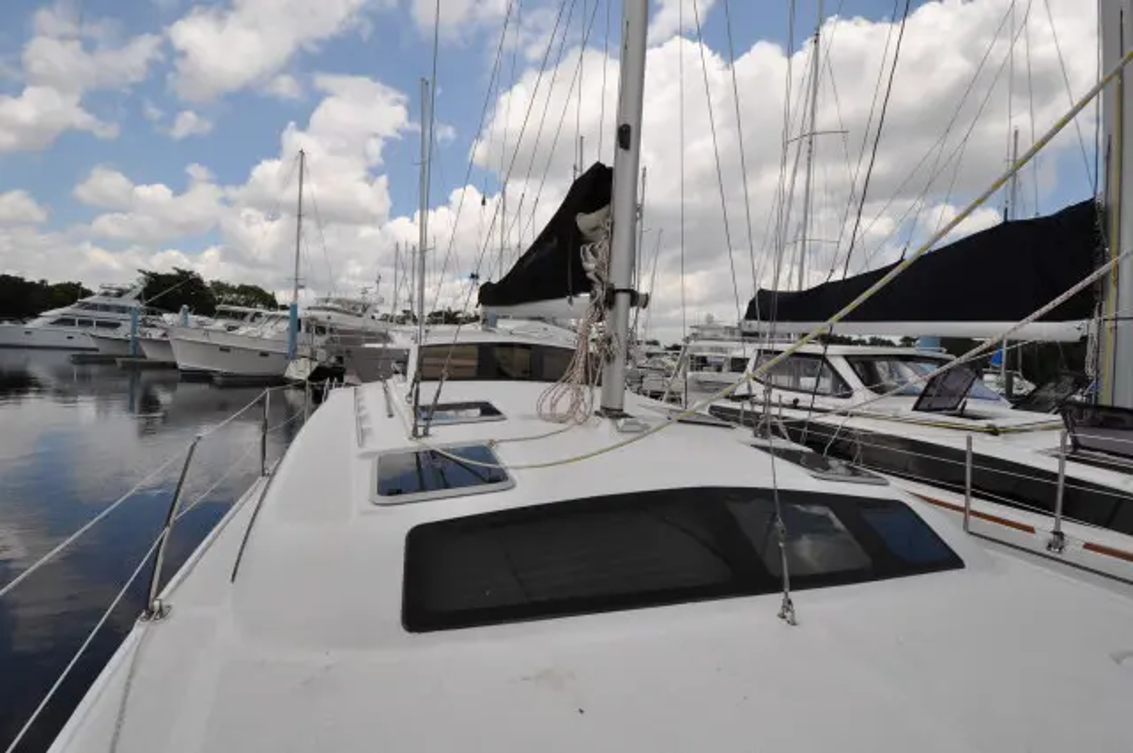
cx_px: 566
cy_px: 376
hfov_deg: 100.5
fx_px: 471
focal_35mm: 15
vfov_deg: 77.2
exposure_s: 1/400
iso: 200
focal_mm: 10
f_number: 10
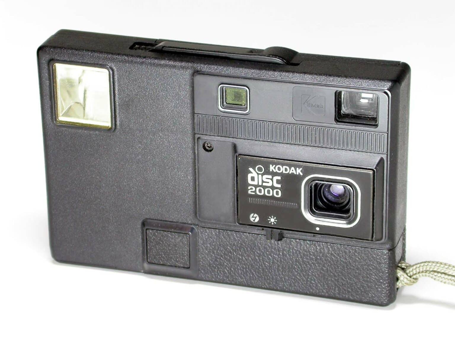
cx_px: 228
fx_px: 1866
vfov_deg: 10.4
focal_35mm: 142
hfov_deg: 13.9
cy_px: 170
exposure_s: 1/17.5
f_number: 4.8
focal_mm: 29.5
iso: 100
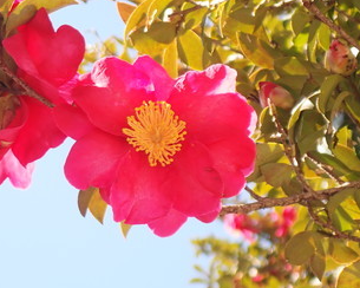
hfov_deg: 13.4
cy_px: 145
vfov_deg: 10.7
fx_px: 1534
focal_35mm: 144
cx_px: 163
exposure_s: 1/160
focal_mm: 18
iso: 100
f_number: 4.9
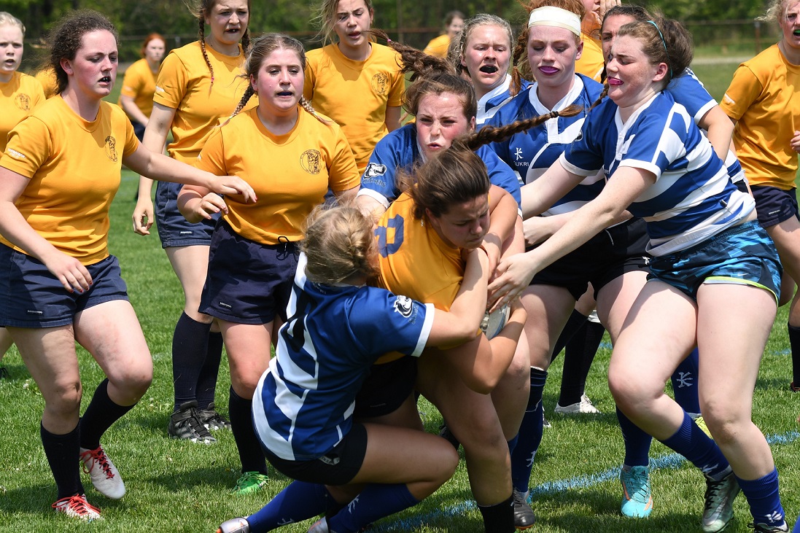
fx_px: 3166
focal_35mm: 142
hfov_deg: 14.4
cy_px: 266
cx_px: 400
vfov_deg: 9.6
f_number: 5
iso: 140
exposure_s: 1/1000
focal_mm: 95
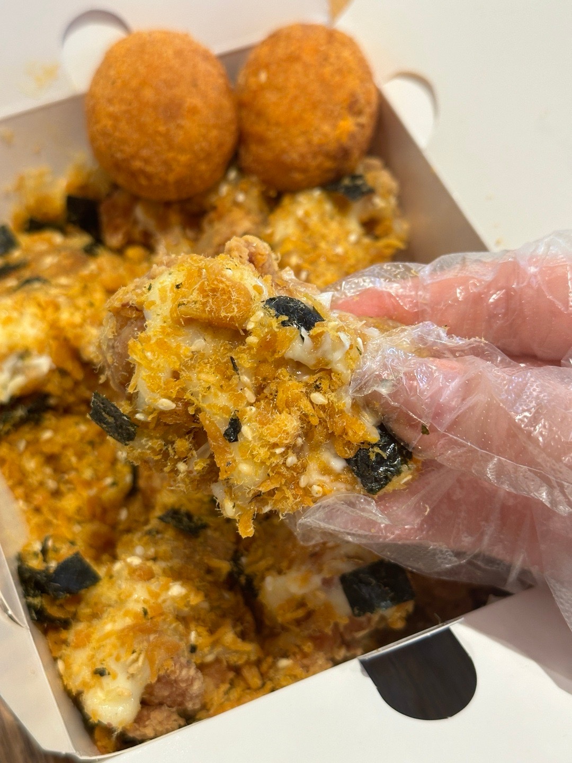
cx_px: 286
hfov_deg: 30.3
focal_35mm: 48
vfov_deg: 39.7
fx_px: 1058
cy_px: 382
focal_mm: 6.86
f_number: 1.78
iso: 100
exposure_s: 1/50
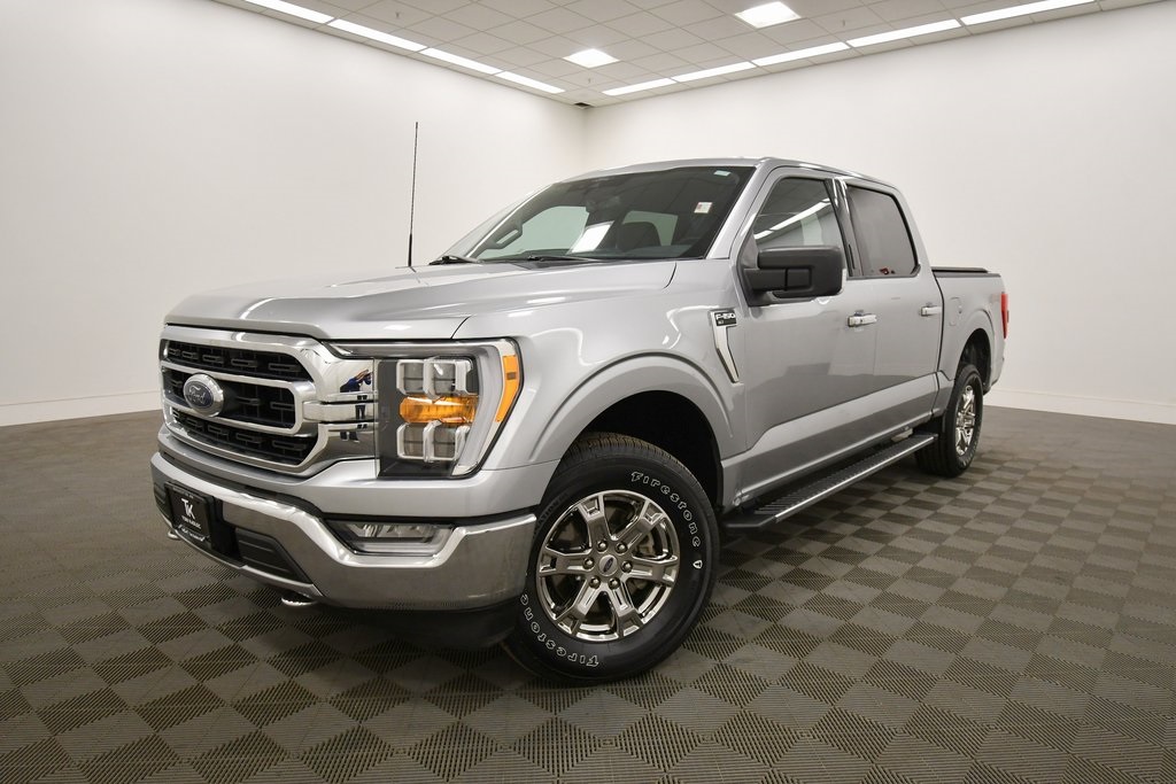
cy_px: 392
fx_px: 686
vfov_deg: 59.5
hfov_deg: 81.2
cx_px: 588
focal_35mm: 21
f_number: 5
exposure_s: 1/200
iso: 800
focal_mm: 14
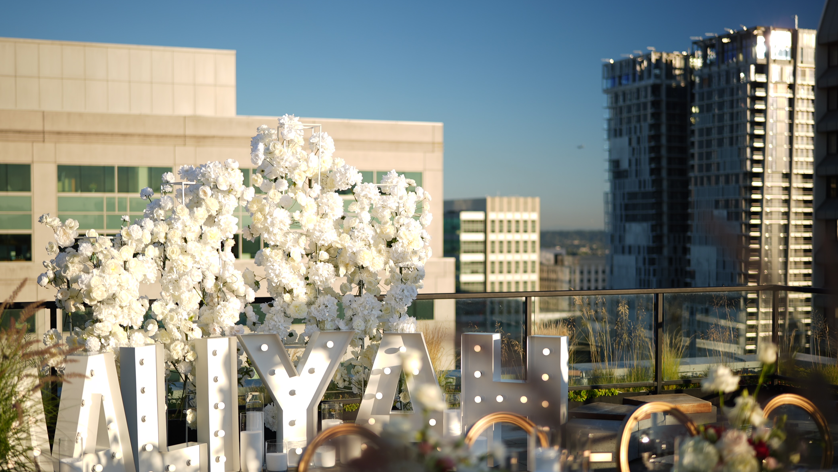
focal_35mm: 53
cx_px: 420
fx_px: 1178
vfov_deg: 22.6
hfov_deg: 39.2
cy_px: 278
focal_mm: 50
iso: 50
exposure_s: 1/125
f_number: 1.4
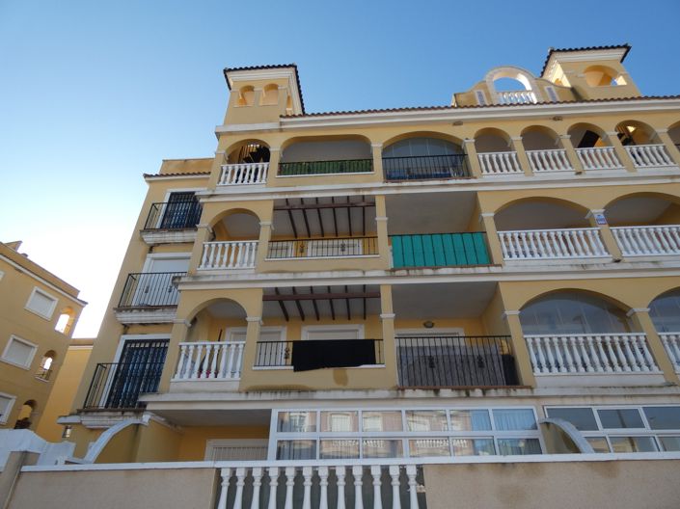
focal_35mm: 20
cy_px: 254
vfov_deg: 65.9
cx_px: 340
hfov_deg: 81.8
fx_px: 393
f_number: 2.8
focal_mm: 3.6
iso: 80
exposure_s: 1/800
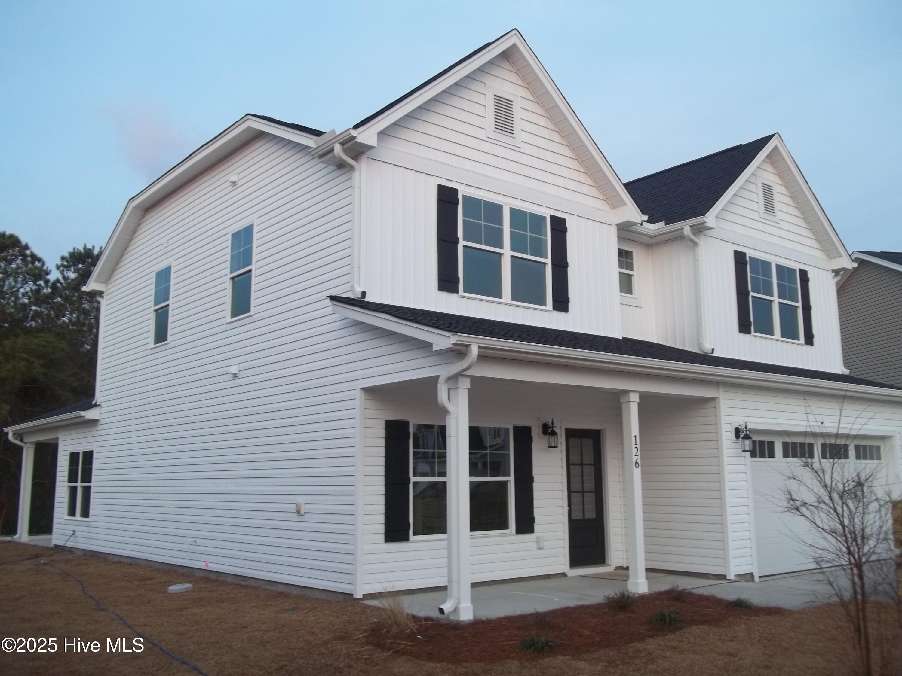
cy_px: 338
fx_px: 834
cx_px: 451
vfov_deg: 44.2
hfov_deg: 56.8
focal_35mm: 32
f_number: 2.9
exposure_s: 1/50
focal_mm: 5.7
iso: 64
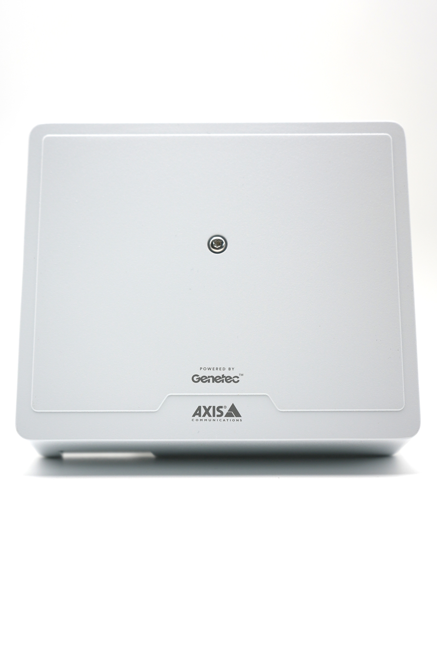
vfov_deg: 43.6
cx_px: 218
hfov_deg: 29.9
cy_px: 327
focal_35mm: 45
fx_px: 818
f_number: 4.5
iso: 200
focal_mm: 45
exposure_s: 1/160
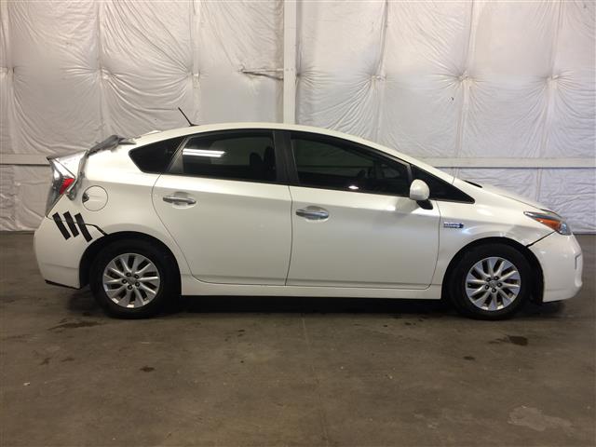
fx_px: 499
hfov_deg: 61.7
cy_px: 224
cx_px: 298
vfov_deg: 48.2
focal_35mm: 29
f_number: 2.2
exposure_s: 1/30
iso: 40
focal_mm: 4.15
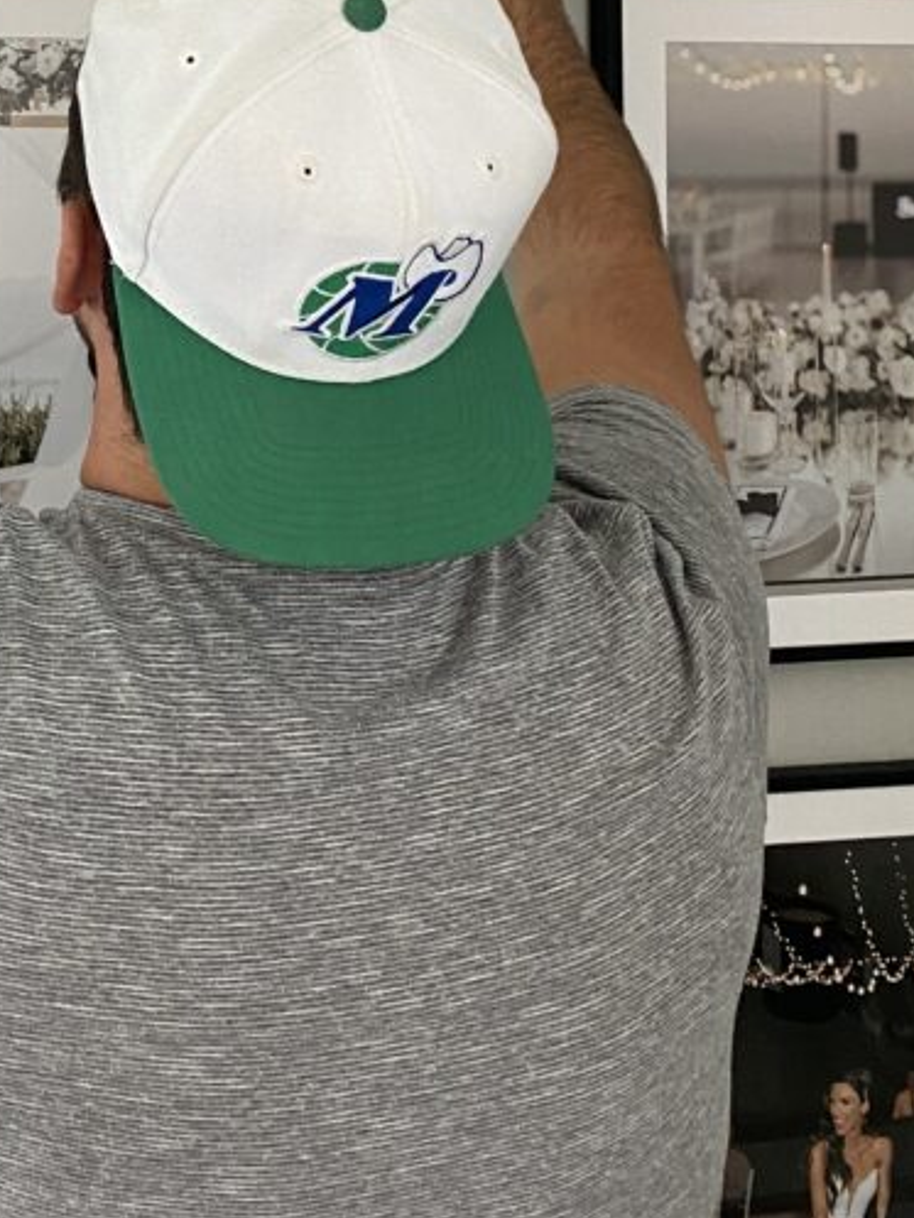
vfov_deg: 27.6
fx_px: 2358
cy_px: 51
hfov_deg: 20.8
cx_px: -115
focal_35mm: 67
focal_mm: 4.25
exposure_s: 1/60
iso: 100
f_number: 1.8
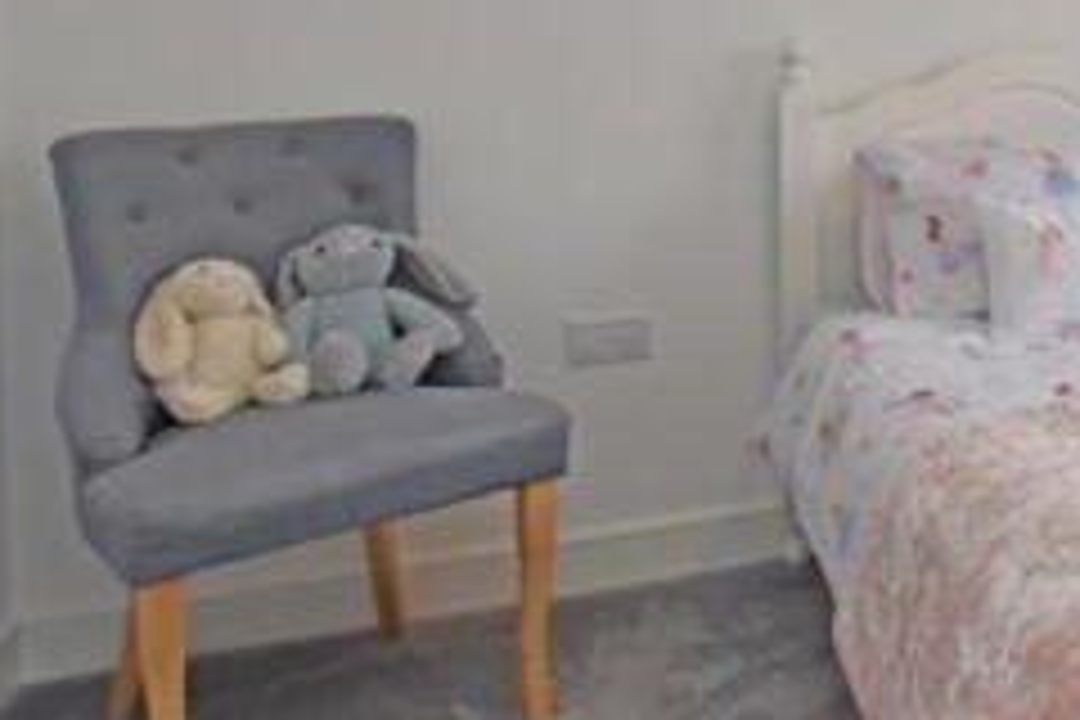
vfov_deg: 30.5
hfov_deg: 38.6
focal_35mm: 41
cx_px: 1204
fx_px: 1230
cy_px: 11
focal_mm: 10
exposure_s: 1/200
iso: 720
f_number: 5
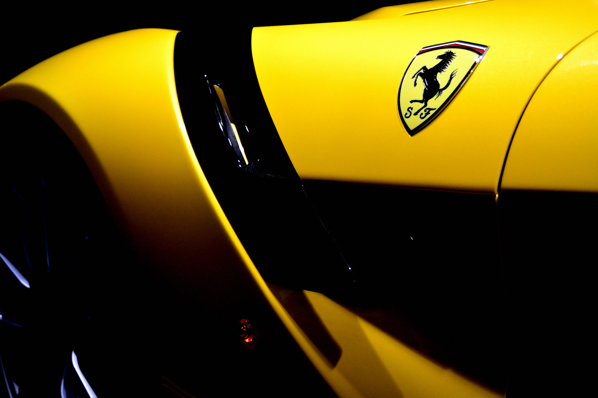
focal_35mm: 52
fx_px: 872
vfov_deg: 25.8
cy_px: 199
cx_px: 299
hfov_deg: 37.9
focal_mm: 35
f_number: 4.5
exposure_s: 1/125
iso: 1600
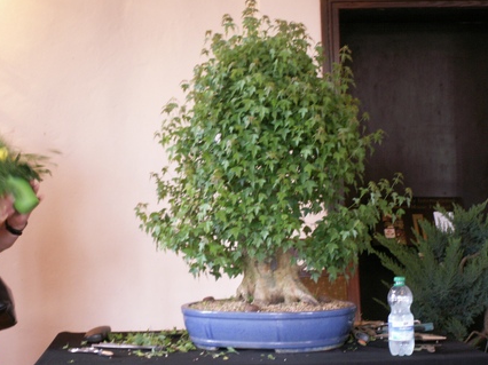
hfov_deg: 26.7
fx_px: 1029
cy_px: 177
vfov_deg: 20.1
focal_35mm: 73
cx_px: 241
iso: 160
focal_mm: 11.75
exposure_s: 1/8
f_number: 3.2
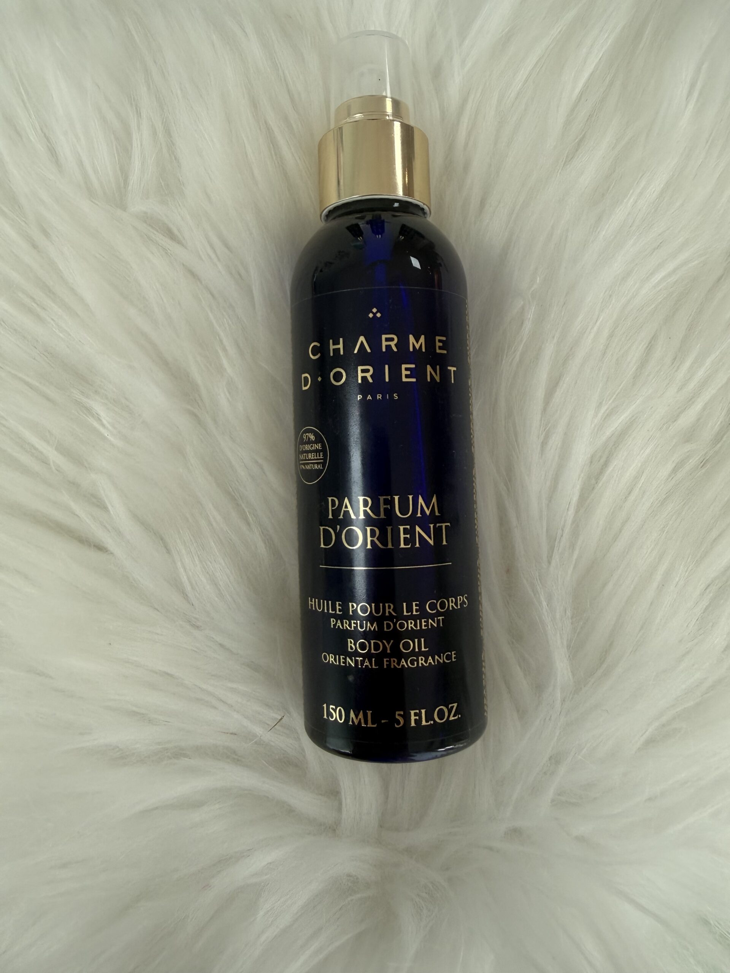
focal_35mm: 24
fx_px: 675
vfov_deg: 71.6
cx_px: 365
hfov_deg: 56.8
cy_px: 486
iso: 80
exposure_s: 1/100
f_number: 2.2
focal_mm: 2.22
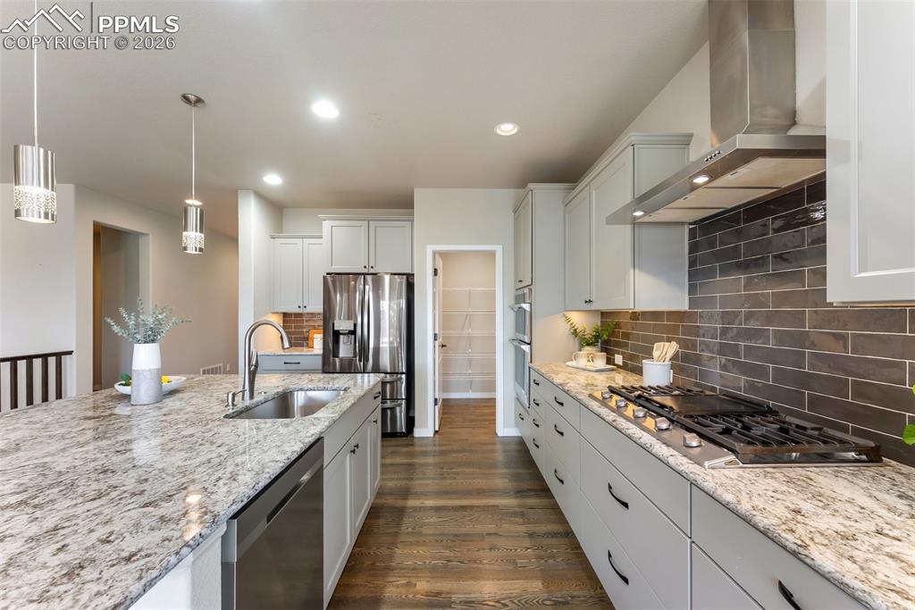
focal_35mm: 14
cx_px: 458
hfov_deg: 104.2
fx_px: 356
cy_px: 305
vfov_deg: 81.2
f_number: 9
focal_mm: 14
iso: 100
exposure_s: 1/2
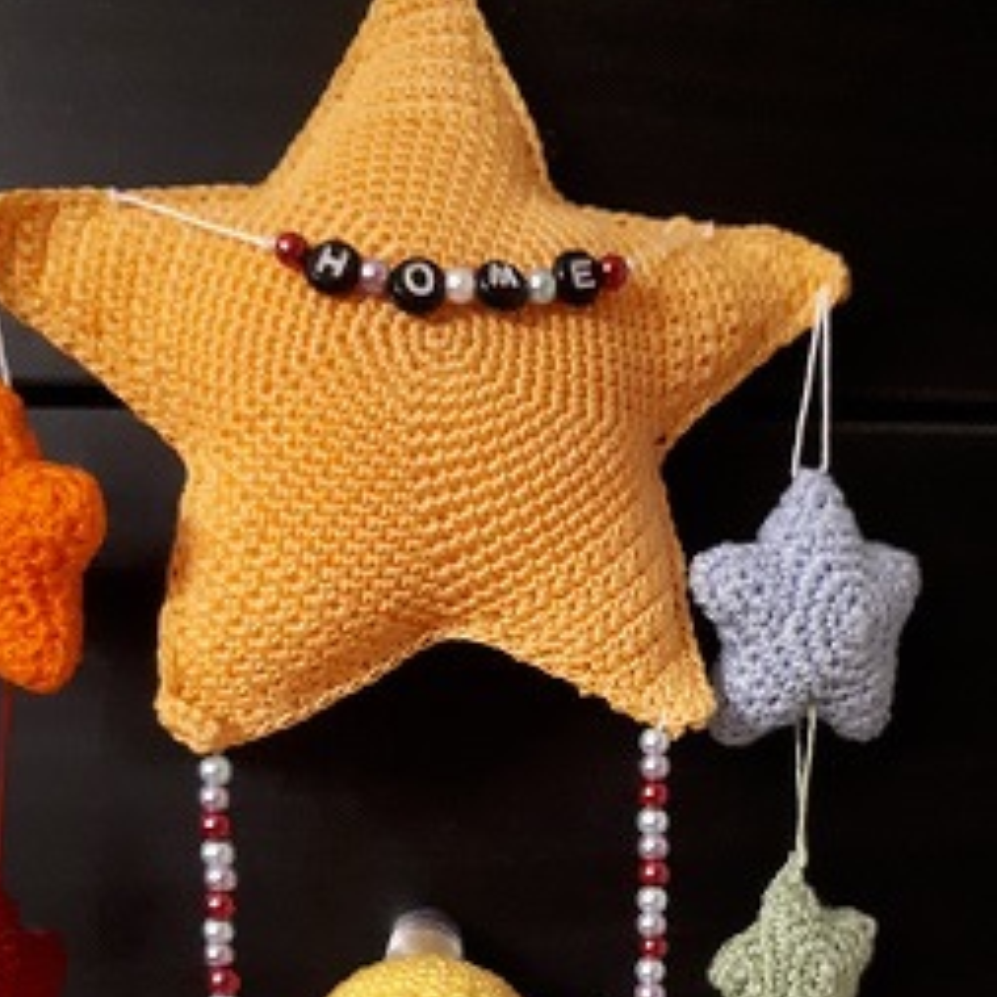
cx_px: 520
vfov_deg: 36.4
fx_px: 1434
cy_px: 863
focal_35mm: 44
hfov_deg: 38.3
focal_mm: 3.6
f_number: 1.9
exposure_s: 1/17
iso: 1000
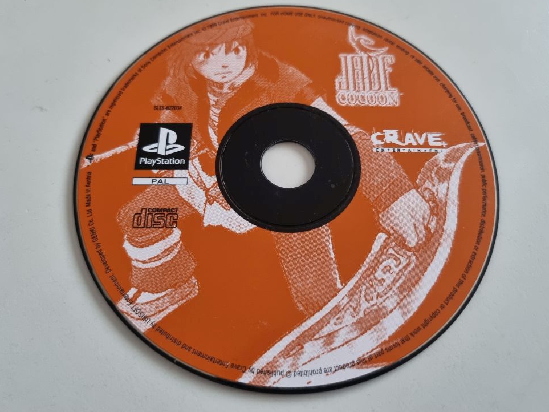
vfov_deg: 51.3
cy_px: 199
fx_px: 428
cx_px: 279
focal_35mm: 27
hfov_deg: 65.3
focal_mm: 5.4
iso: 640
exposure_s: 1/33
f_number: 1.8
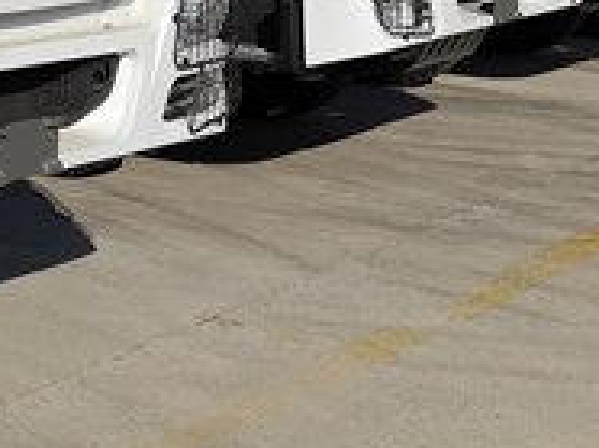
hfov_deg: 16.2
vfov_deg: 13.9
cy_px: -251
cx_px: -531
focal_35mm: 99
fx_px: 1711
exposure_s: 1/1340
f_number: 1.65
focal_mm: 6.14
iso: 50
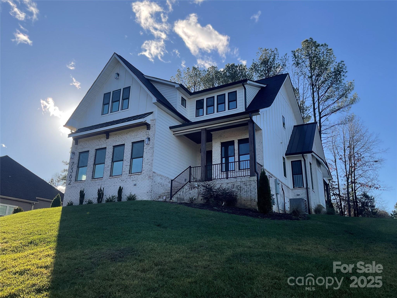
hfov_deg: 61.7
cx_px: 198
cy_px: 149
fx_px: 333
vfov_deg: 48.2
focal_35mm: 29
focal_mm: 3
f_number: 1.8
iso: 16
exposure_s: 1/1144
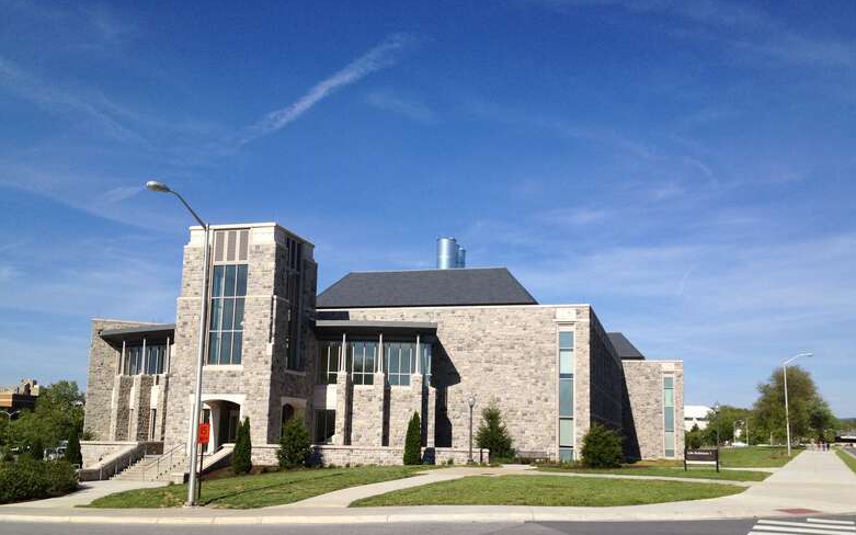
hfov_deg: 51.5
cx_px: 437
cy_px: 327
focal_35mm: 38
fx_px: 886
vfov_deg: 33.4
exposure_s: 1/2632
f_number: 2.4
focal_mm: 4.28
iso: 64
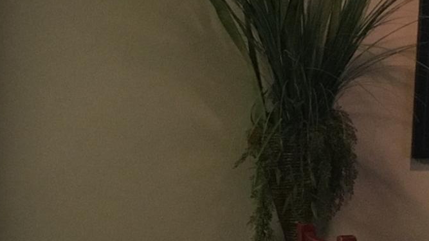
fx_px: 1615
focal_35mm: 142
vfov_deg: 8.3
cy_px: 368
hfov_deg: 14.8
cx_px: -19
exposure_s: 1/30
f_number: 2.2
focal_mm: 4.15
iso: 125
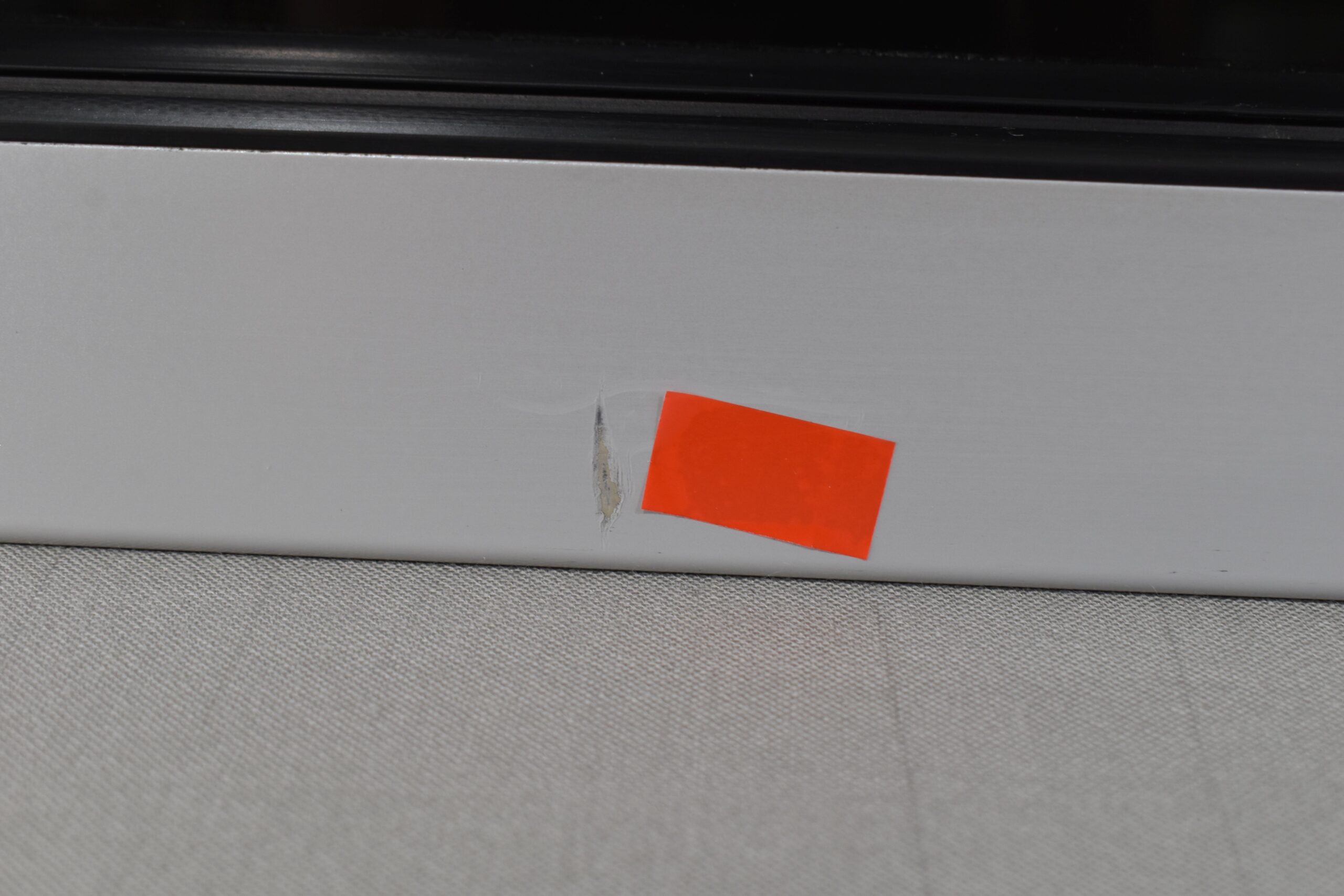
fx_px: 1904
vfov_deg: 26.5
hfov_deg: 38.9
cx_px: 672
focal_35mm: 51
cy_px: 448
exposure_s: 1/60
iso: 400
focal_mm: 34
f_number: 8
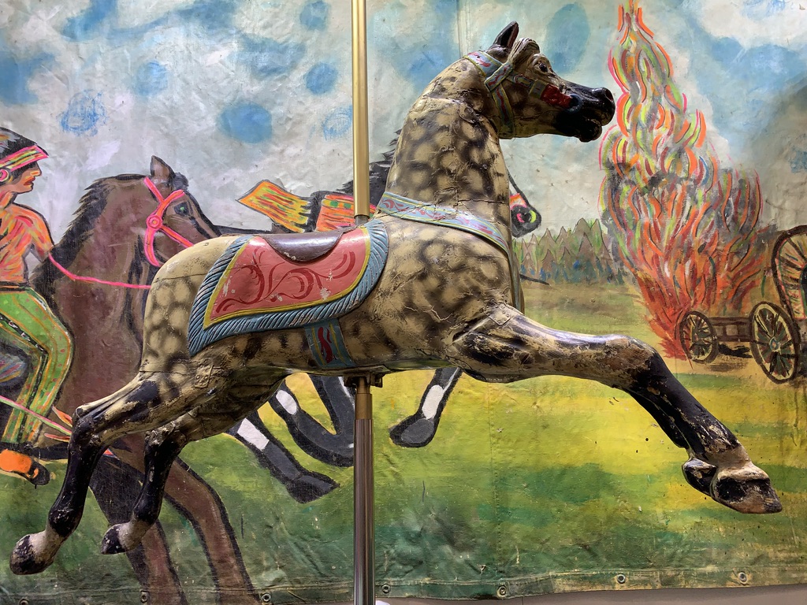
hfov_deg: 67.3
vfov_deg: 53.1
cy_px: 302
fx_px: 606
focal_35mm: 26
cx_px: 404
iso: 80
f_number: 1.8
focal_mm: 4.25
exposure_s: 1/100
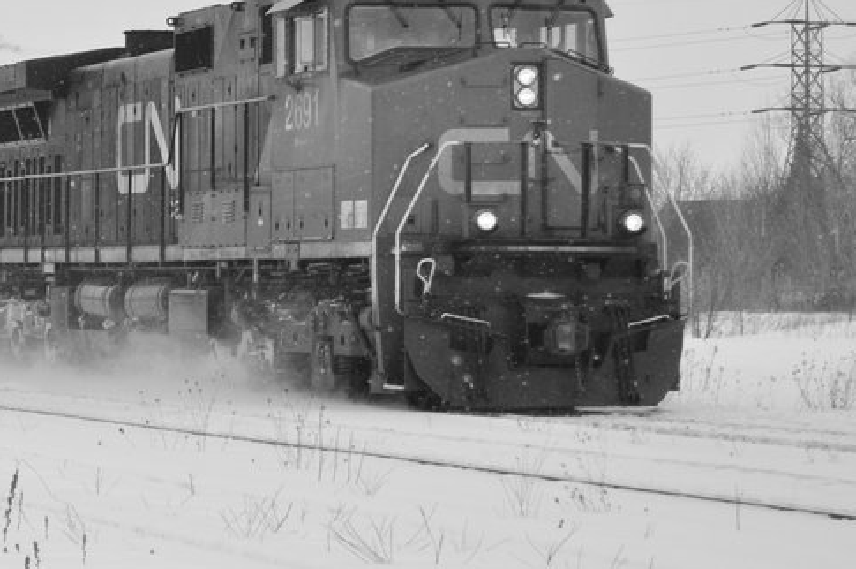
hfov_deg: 12.0
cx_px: -12
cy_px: 113
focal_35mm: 170
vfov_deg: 8.0
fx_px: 4038
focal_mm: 55
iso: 400
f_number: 6.3
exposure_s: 1/2000
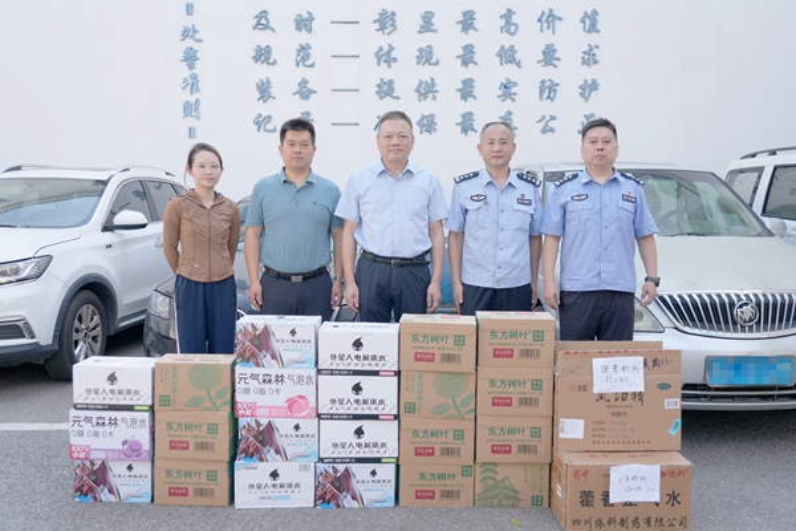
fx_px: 641
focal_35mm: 29
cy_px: 266
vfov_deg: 45.0
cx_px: 398
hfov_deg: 63.7
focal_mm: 29
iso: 100
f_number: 4.5
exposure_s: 1/250
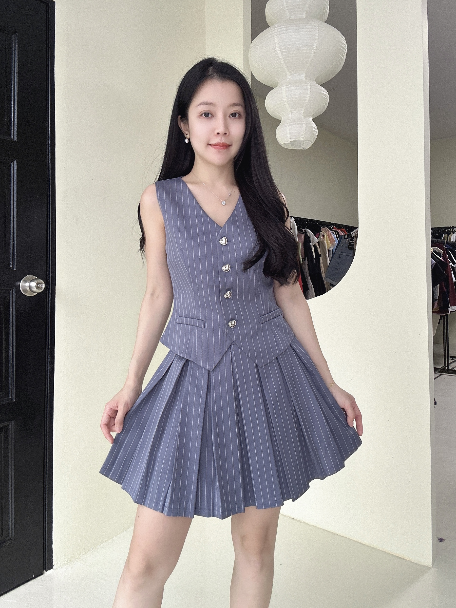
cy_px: 304
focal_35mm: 23
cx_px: 228
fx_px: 404
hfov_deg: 58.9
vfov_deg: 73.9
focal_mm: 2.69
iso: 100
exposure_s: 1/60
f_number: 1.9
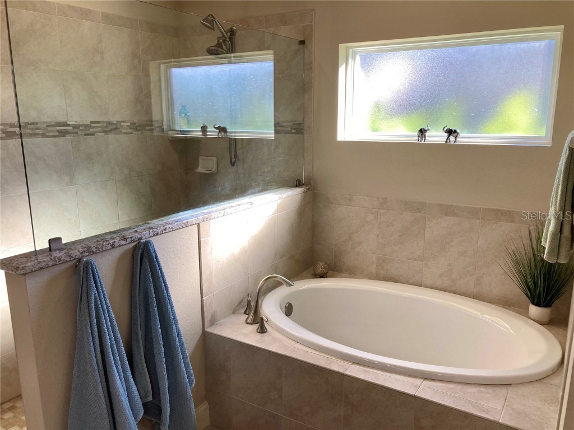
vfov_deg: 49.7
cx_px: 287
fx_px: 464
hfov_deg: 63.4
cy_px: 215
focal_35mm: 28
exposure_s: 1/120
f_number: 1.8
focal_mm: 3.99
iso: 32
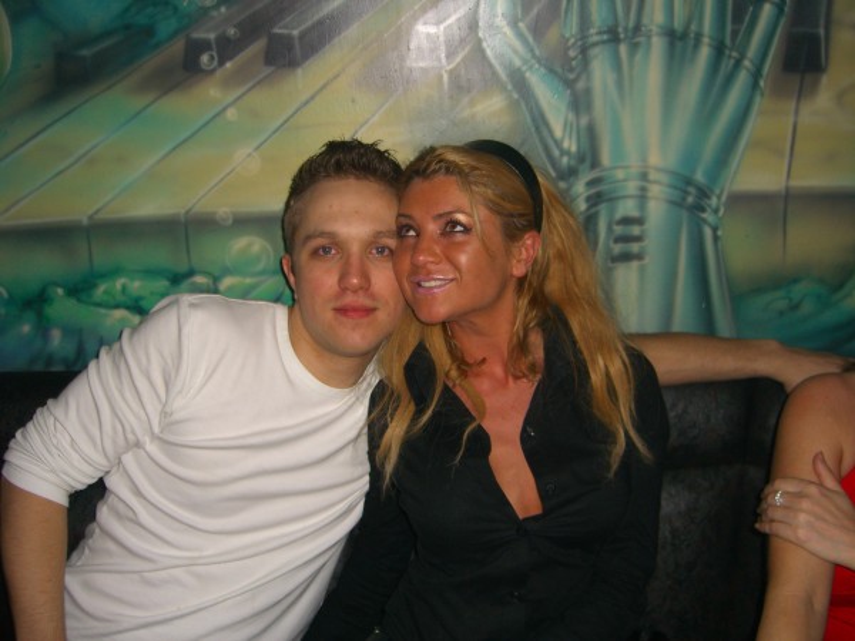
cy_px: 320
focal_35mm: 38
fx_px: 939
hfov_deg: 49.0
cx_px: 428
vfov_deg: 37.7
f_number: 2.8
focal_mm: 7.9
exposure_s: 1/60
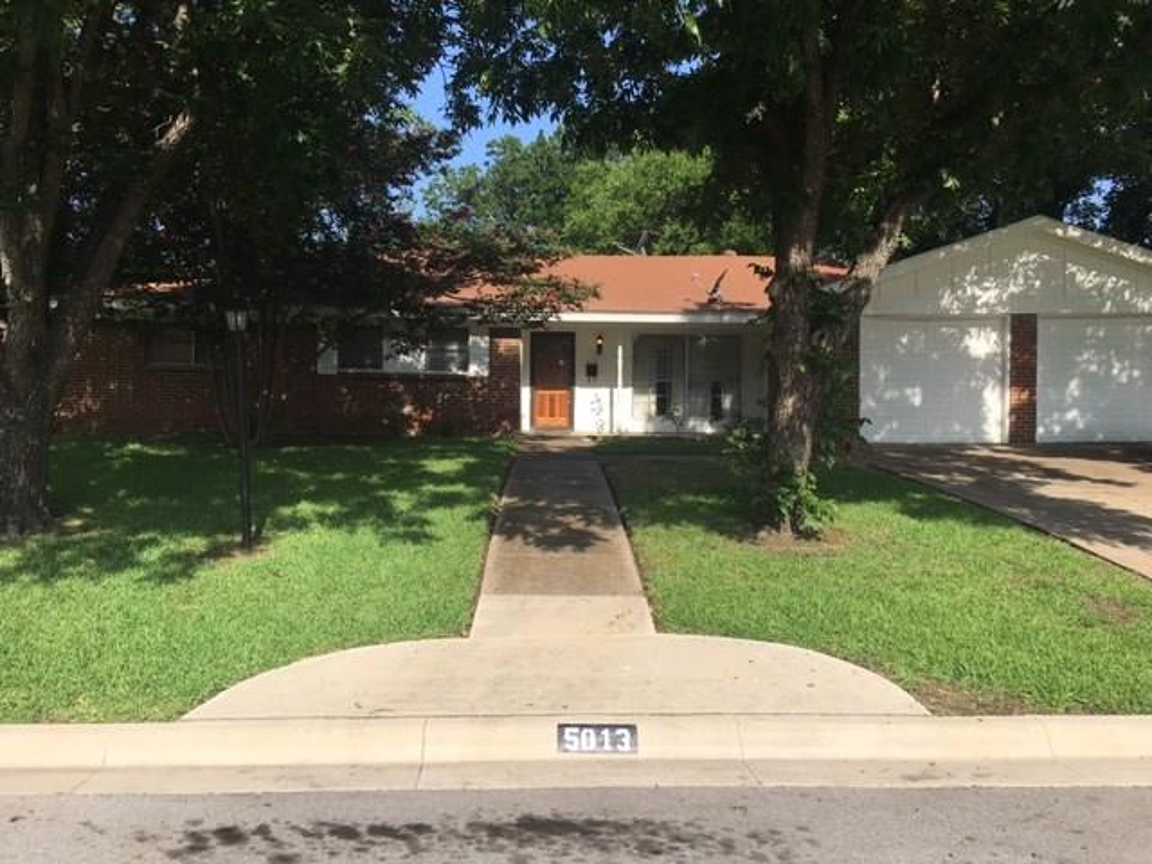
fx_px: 965
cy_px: 432
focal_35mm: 29
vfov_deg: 48.2
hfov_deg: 61.7
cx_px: 576
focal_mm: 4.15
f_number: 2.2
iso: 25
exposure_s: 1/1399
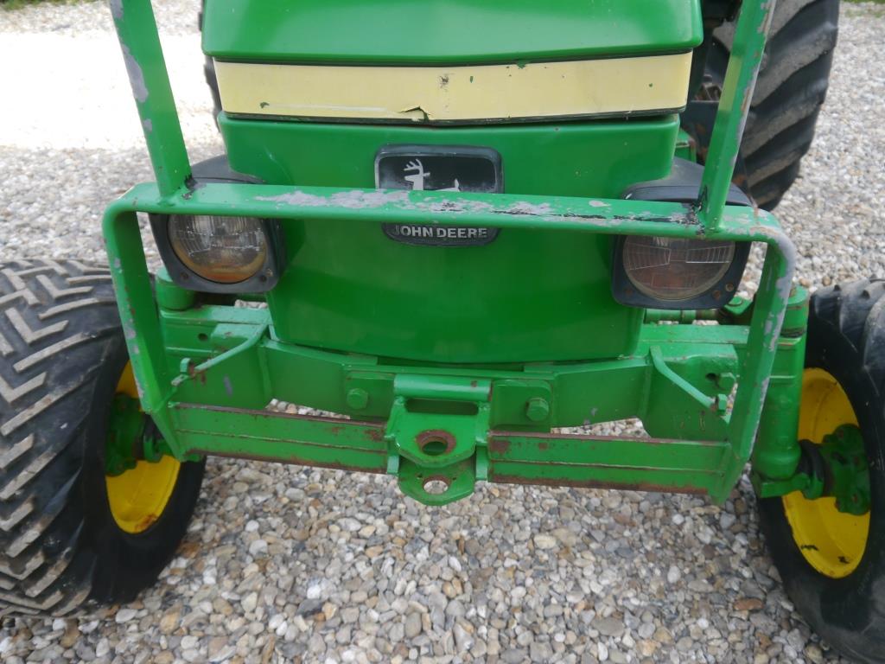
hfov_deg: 63.4
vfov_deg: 49.7
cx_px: 442
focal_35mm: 28
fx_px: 716
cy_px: 332
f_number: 4.5
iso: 160
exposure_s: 1/125
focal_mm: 14
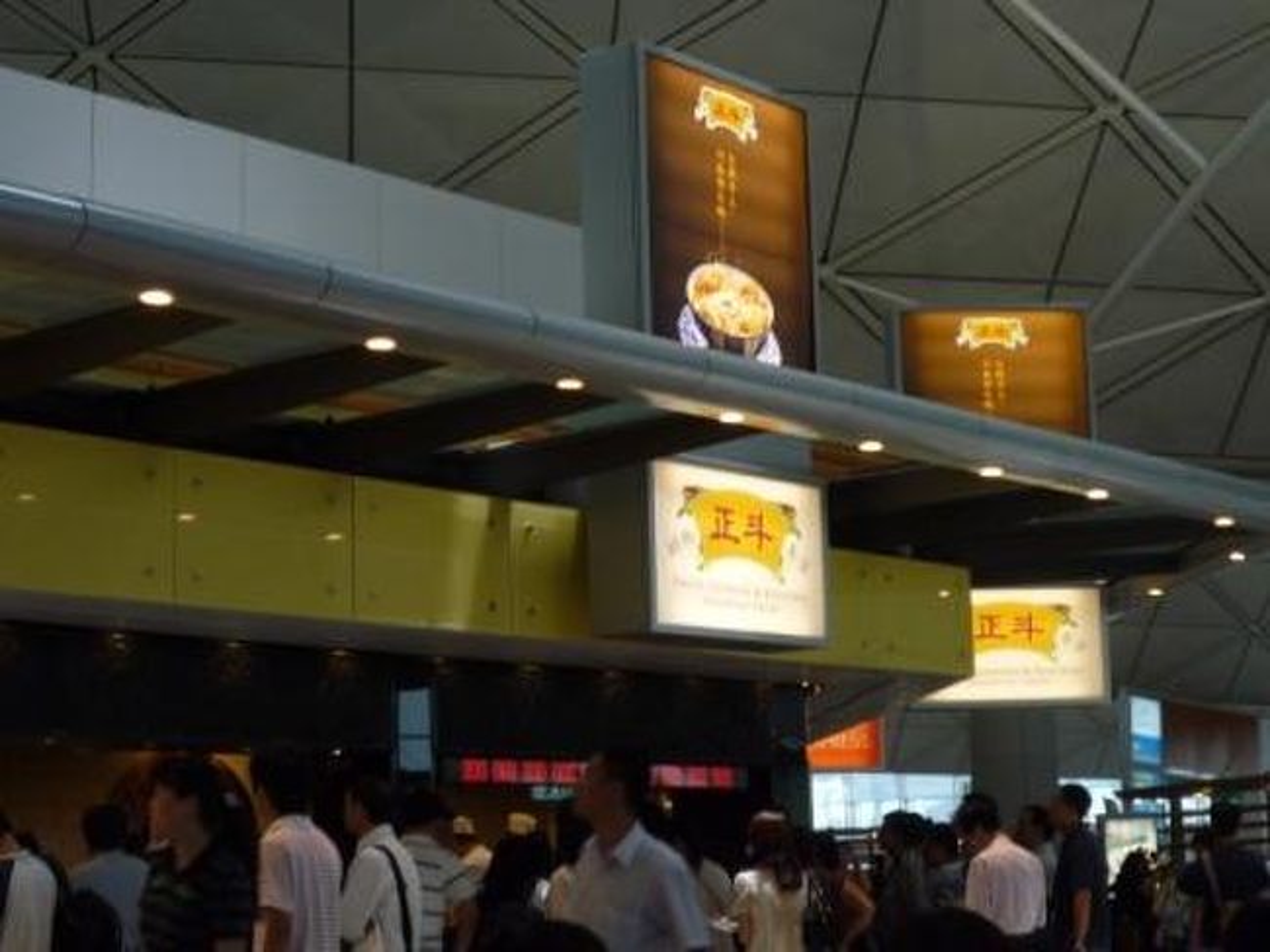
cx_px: 635
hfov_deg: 27.0
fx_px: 2641
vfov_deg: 20.4
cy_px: 476
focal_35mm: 72
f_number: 4.3
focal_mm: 8.8
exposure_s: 1/50
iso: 100
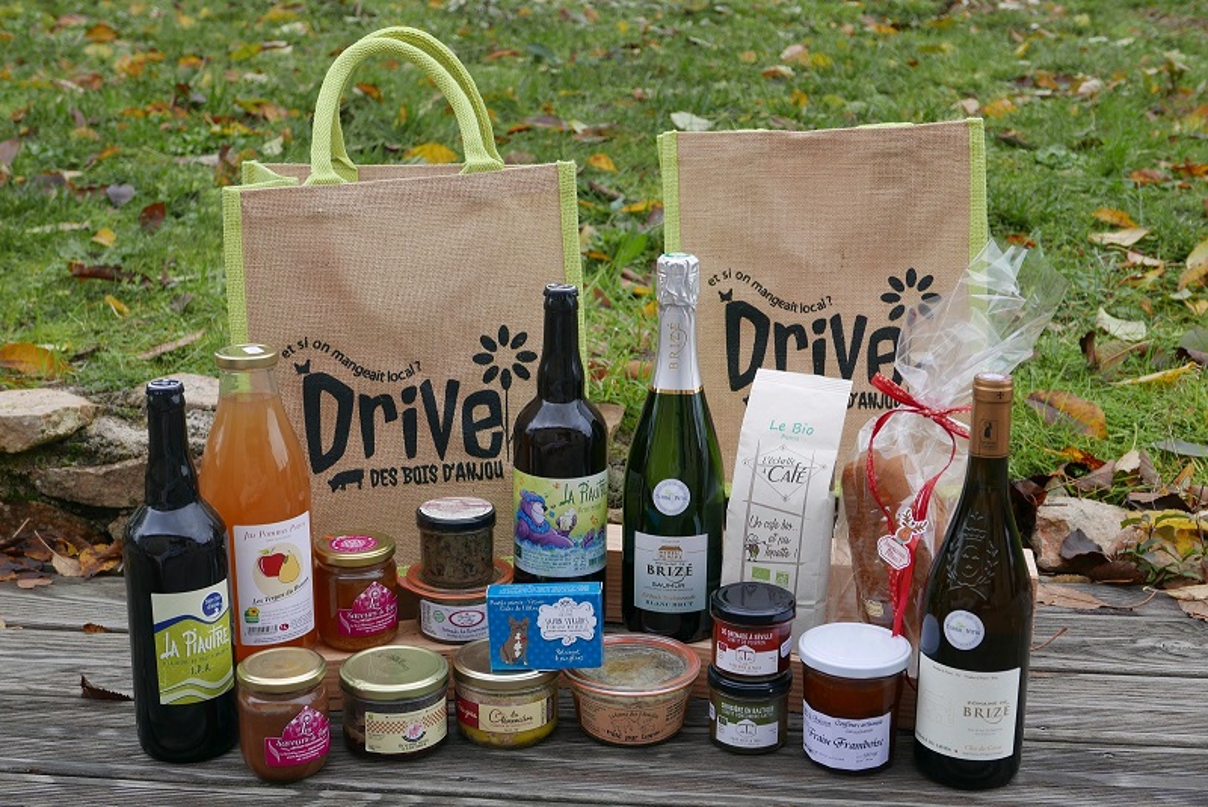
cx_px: 604
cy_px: 404
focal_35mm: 50
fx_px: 1678
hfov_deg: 39.6
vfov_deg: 27.0
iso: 200
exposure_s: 1/125
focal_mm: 22.7
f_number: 3.5
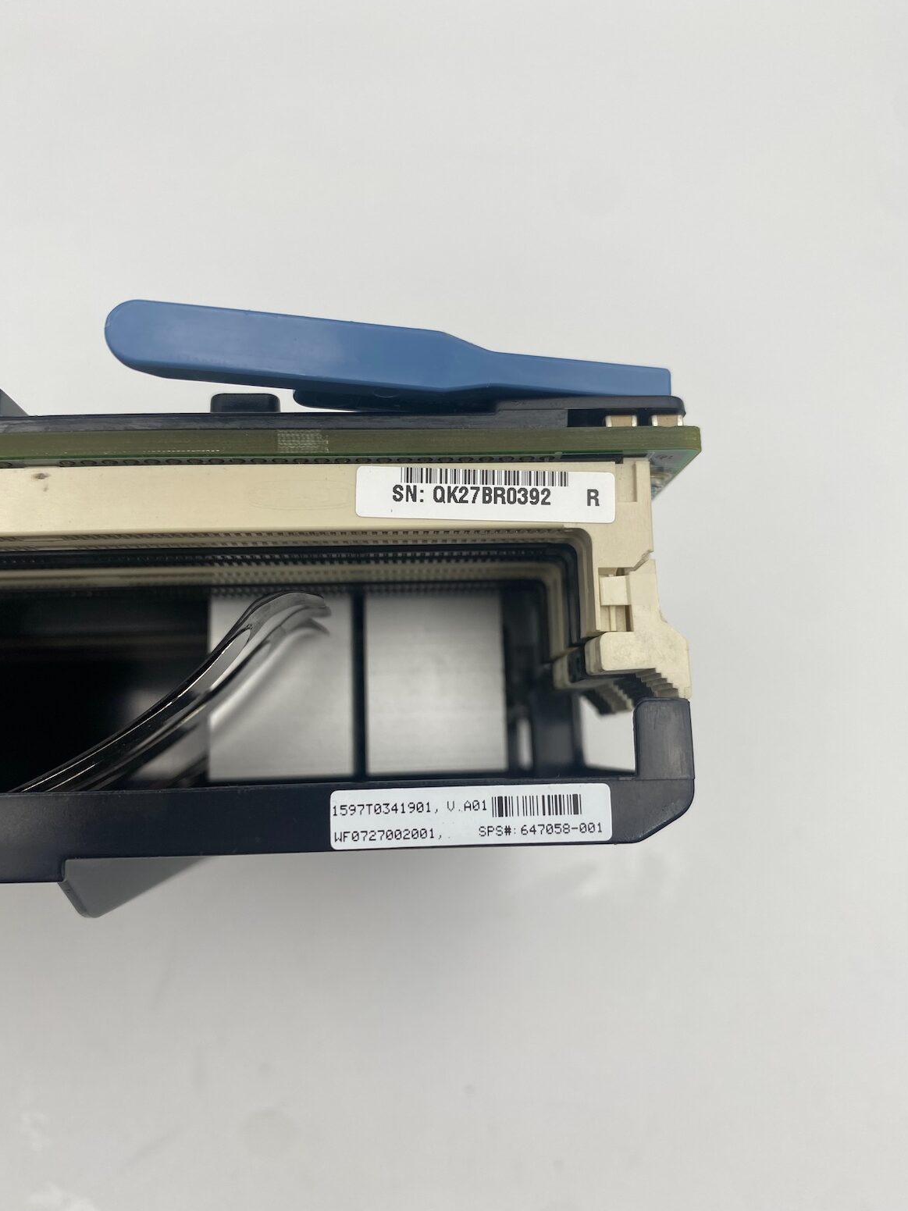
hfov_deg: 53.1
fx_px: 909
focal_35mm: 26
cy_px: 611
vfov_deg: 67.3
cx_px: 447
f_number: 1.8
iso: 32
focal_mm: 4.25
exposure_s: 1/158
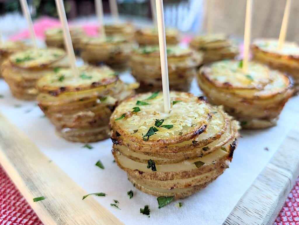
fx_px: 208
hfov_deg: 71.5
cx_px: 150
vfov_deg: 56.9
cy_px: 112
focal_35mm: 24
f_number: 1.68
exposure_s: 1/23.8
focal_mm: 6.9
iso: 27
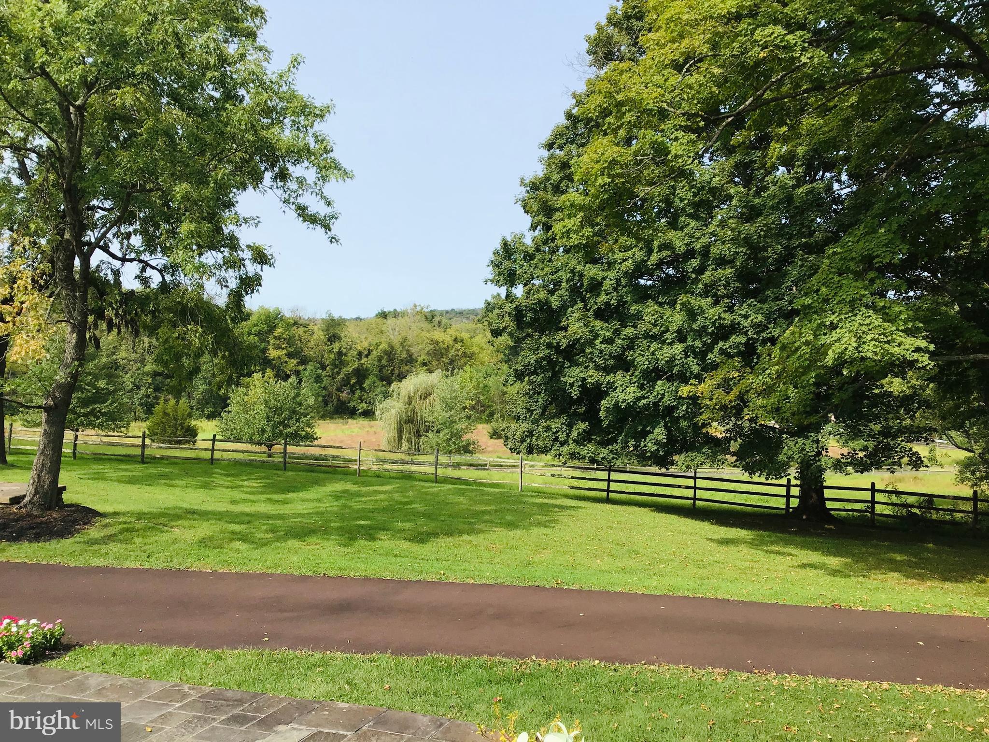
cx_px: 494
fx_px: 886
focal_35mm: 31
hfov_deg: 58.4
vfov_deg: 45.4
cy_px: 371
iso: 25
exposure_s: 1/799
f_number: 2.4
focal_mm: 3.3
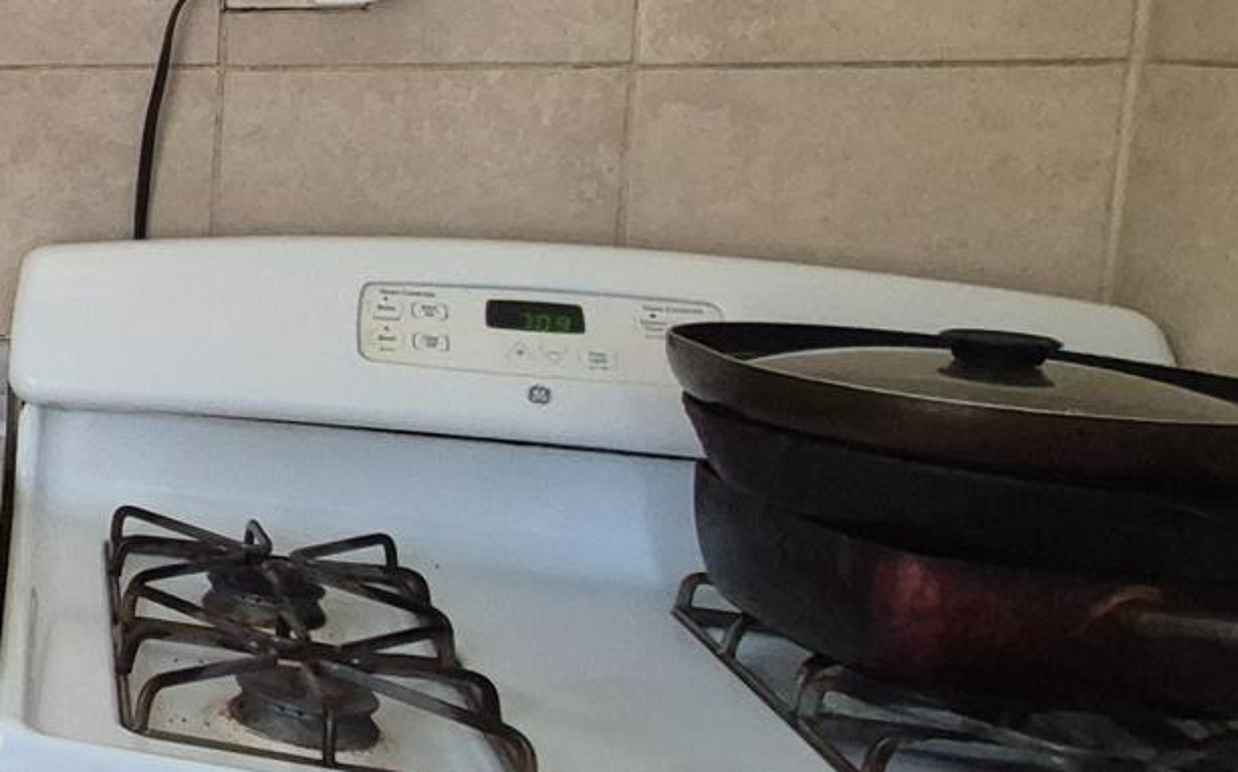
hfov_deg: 27.1
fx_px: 1551
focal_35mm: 46
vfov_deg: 27.6
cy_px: 206
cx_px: -694
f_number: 2.2
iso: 400
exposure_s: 1/60
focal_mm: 1.74
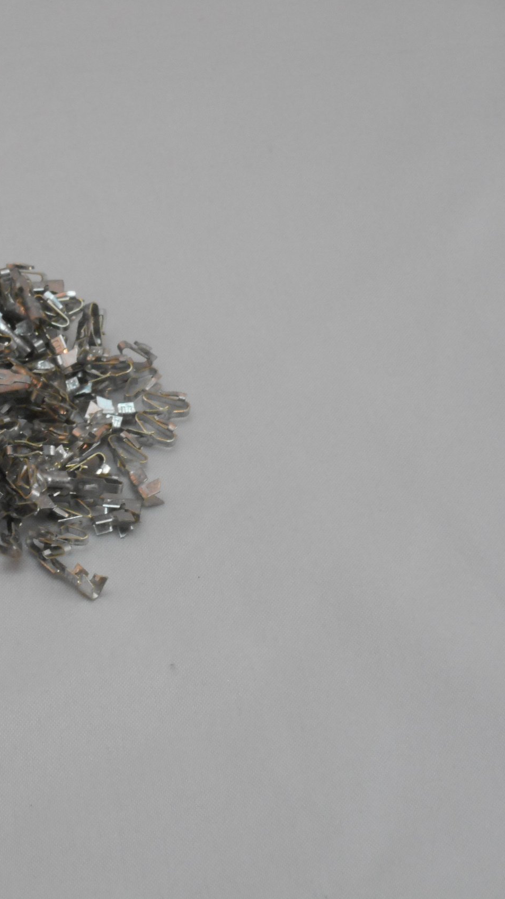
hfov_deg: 9.2
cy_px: 450
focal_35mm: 130
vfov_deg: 16.5
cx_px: -53
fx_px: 3096
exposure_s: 1/60
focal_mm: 15.9
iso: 400
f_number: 5.6
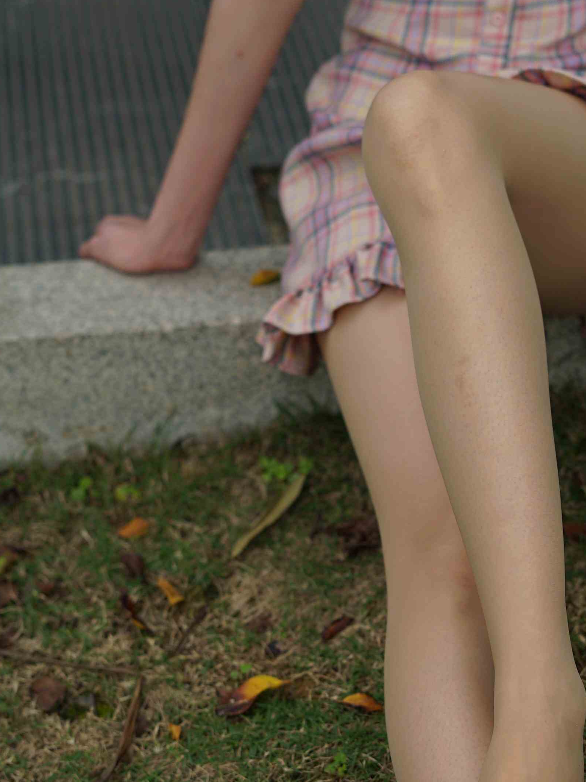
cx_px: 475
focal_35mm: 96
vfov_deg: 20.3
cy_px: 576
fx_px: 2168
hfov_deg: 15.3
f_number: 2.8
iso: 100
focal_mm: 50
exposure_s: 1/1250
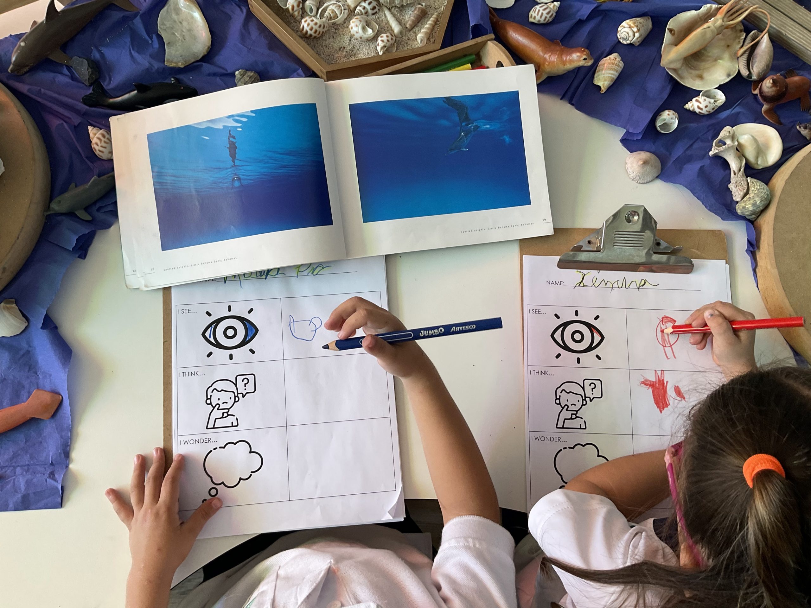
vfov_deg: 48.2
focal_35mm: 29
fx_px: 679
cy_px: 304
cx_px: 406
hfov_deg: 61.7
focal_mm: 3
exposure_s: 1/120
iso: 40
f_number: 1.8
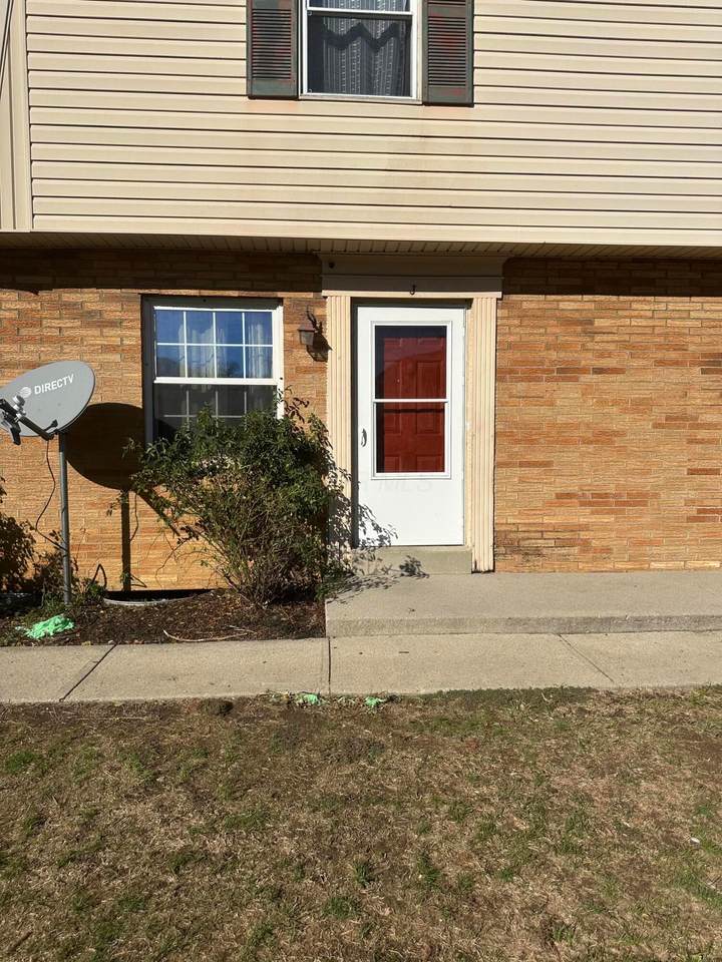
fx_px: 667
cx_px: 361
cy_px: 481
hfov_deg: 56.8
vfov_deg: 71.6
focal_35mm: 24
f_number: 1.78
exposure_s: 1/8929
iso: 80
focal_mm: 6.86
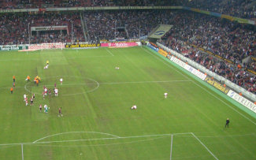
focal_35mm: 57
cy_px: 90
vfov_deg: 22.7
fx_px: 398
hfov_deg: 35.3
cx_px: 83
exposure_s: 1/100
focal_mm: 5.8
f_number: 2.6
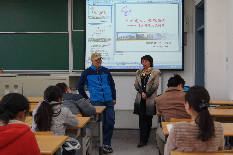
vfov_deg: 31.9
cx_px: 125
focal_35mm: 42
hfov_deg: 46.4
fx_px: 272
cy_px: 67
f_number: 4
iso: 320
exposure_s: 1/60
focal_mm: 24
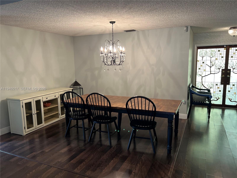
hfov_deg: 67.3
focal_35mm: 26
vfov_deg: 53.1
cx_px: 118
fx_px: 178
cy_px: 89
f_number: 1.5
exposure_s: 1/60
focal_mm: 5.7
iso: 160
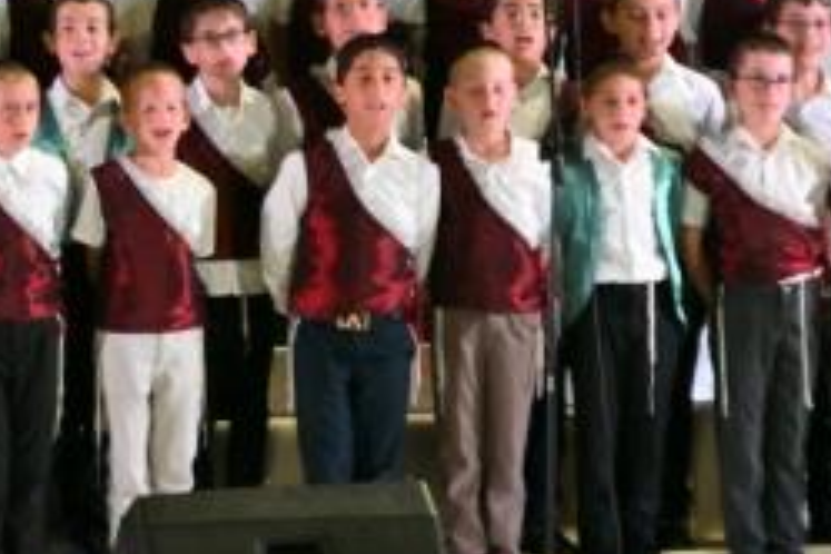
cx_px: -504
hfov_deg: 4.7
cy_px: -32
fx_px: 9971
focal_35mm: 432
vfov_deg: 3.2
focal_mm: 105
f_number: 4
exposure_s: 1/160
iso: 400
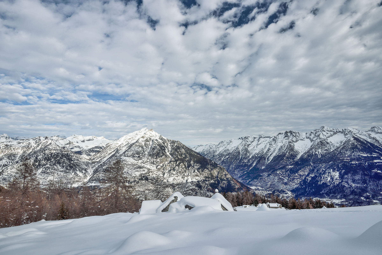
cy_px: 128
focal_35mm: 16
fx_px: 170
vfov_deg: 73.8
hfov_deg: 96.7
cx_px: 191
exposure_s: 1/100
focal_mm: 16
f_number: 11
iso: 100
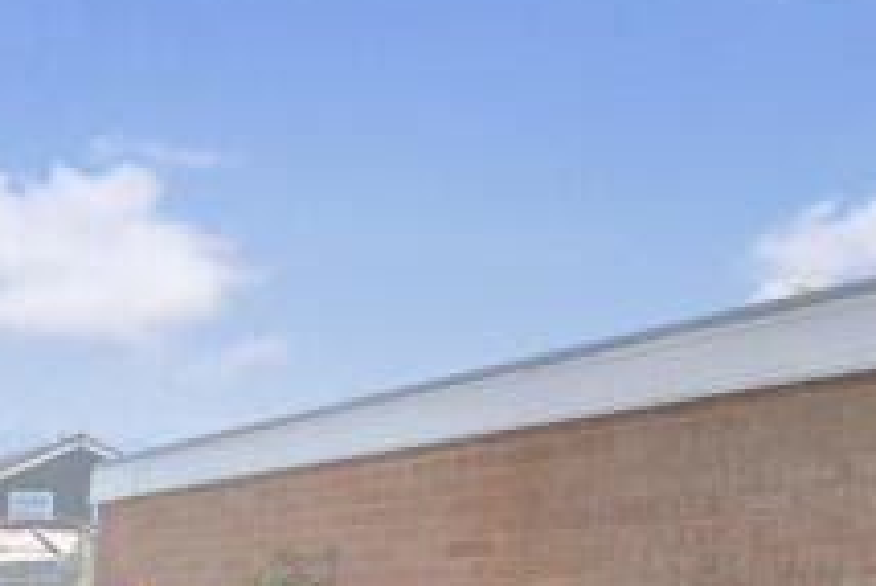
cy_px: 801
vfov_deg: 24.7
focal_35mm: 46
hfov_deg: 32.1
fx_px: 1120
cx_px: -272
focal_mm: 10
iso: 100
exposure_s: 1/200
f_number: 6.3
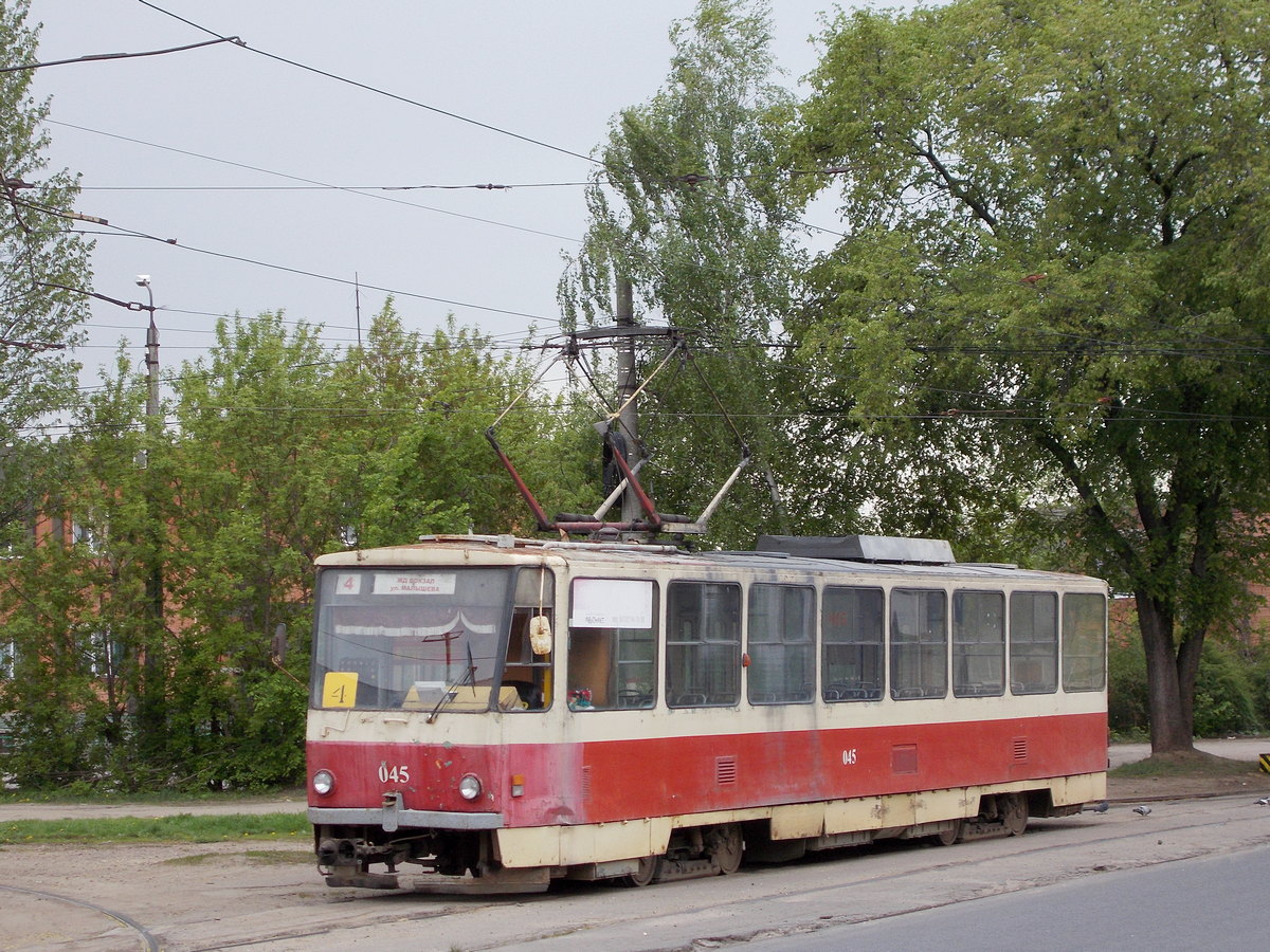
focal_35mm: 86
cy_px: 476
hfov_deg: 22.8
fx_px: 3155
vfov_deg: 17.2
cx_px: 635
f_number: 6.3
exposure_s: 1/60
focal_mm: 15.4
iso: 100
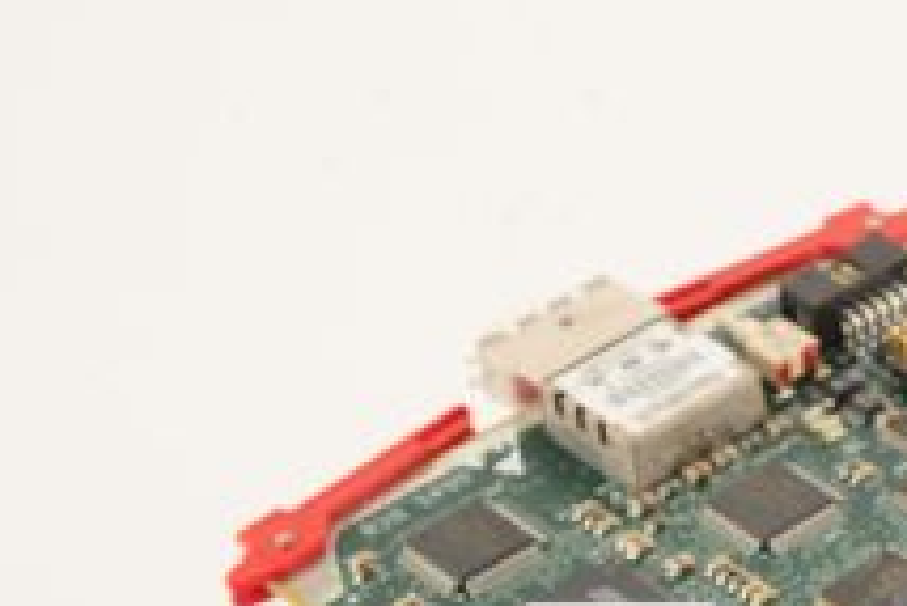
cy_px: 833
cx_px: 1085
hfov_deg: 14.2
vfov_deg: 9.6
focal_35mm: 140
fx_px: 3529
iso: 1600
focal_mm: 50
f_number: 11
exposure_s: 1/160
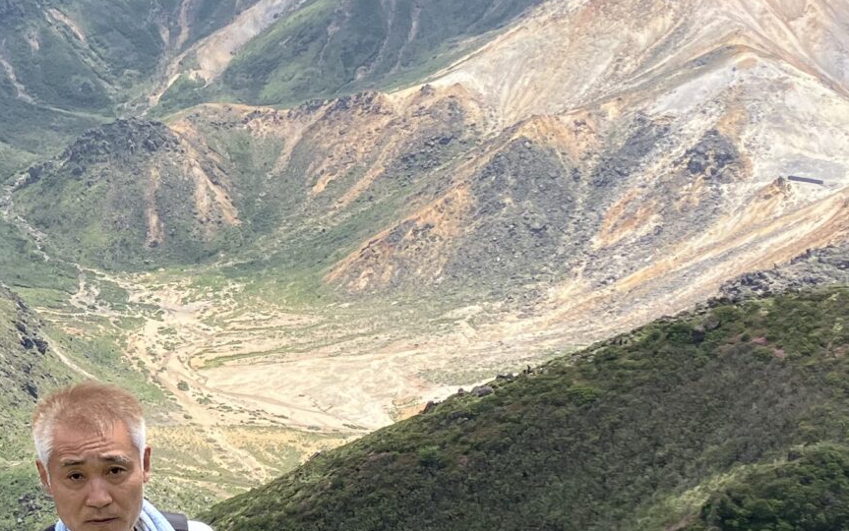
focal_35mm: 88
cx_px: -51
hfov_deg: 22.4
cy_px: 357
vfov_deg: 14.8
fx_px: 2037
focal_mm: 3.99
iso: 32
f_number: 1.8
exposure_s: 1/2024
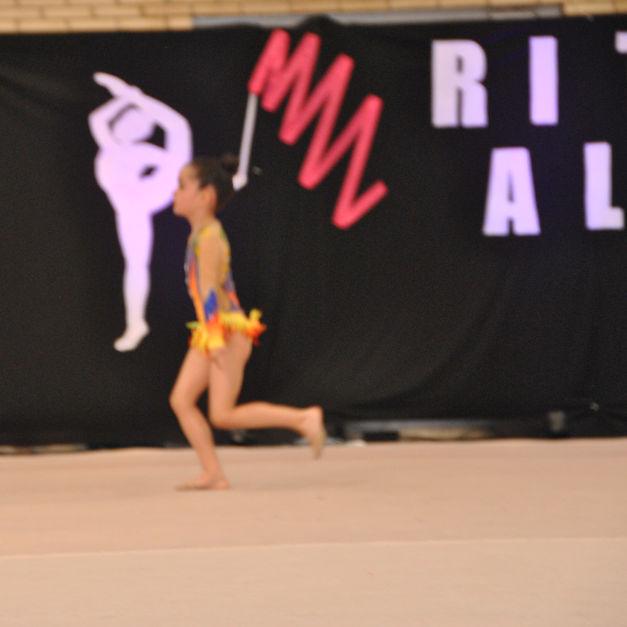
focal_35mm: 233
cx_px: 255
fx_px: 4775
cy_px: 314
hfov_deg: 7.5
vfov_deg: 7.5
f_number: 5.6
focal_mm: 122
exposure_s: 1/125
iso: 800
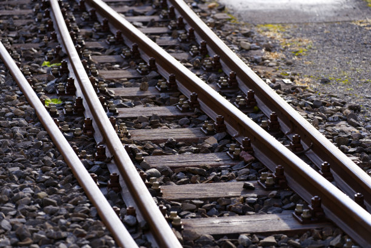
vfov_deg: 10.1
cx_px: 186
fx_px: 1403
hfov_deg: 15.1
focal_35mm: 136
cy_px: 124
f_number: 4
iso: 100
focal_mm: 136
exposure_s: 1/160
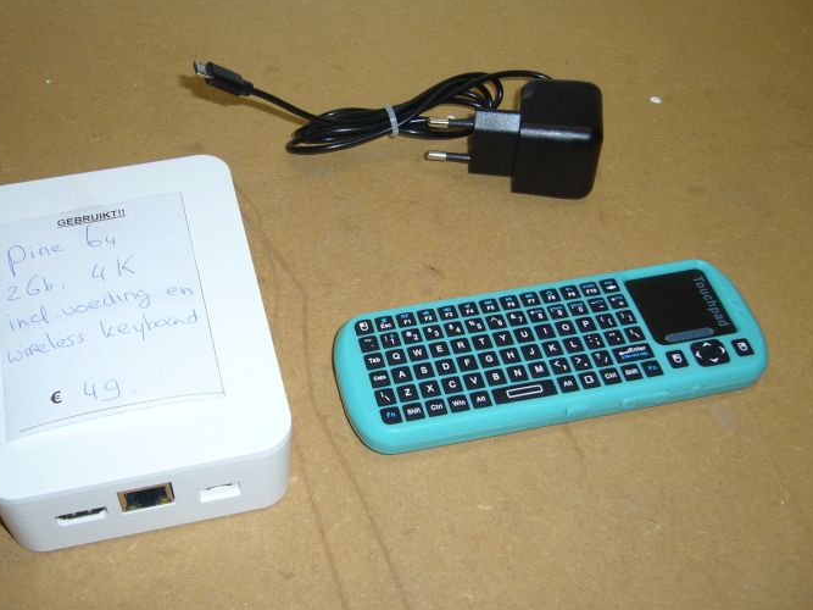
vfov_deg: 34.3
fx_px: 986
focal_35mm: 42
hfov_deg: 44.6
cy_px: 284
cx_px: 332
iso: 80
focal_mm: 5.8
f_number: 2.8
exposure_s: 1/30
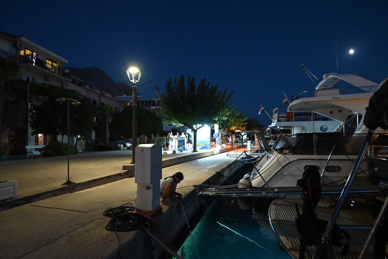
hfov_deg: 55.8
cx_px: 196
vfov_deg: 38.9
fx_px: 366
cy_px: 130
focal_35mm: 34
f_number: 4.5
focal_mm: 22
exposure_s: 1/40
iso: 9000
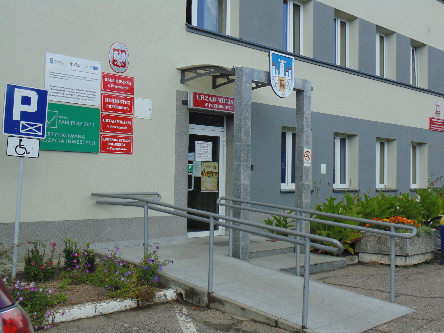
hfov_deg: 45.8
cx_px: 222
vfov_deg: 35.1
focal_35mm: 41
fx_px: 526
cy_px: 166
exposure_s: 1/320
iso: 80
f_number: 3.6
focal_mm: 7.4
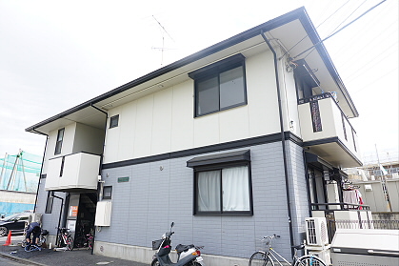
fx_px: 266
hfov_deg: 73.8
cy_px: 133
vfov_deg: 53.1
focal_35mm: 24
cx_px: 200
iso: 100
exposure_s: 1/80
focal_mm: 16
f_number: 8
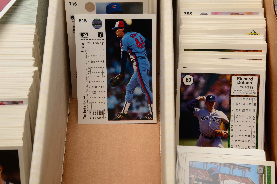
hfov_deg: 19.5
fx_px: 806
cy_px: 92
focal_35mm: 105
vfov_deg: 13.0
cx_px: 138
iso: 200
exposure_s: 1/160
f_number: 20
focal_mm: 70
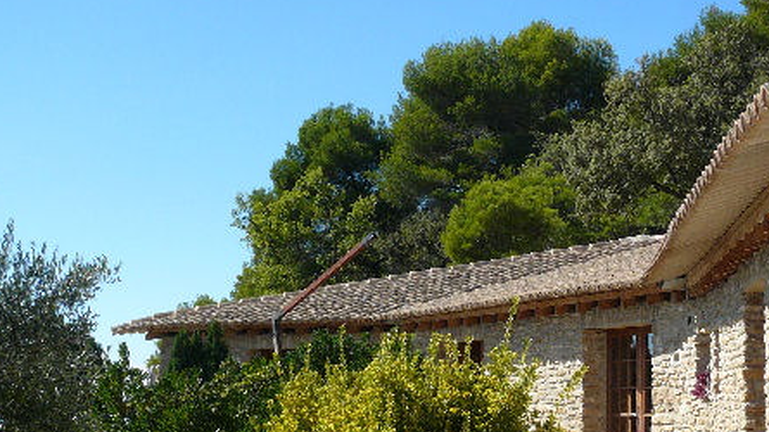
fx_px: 1468
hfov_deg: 29.0
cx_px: 553
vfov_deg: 16.6
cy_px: 359
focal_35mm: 72
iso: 100
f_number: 10
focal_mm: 6.9
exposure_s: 1/160
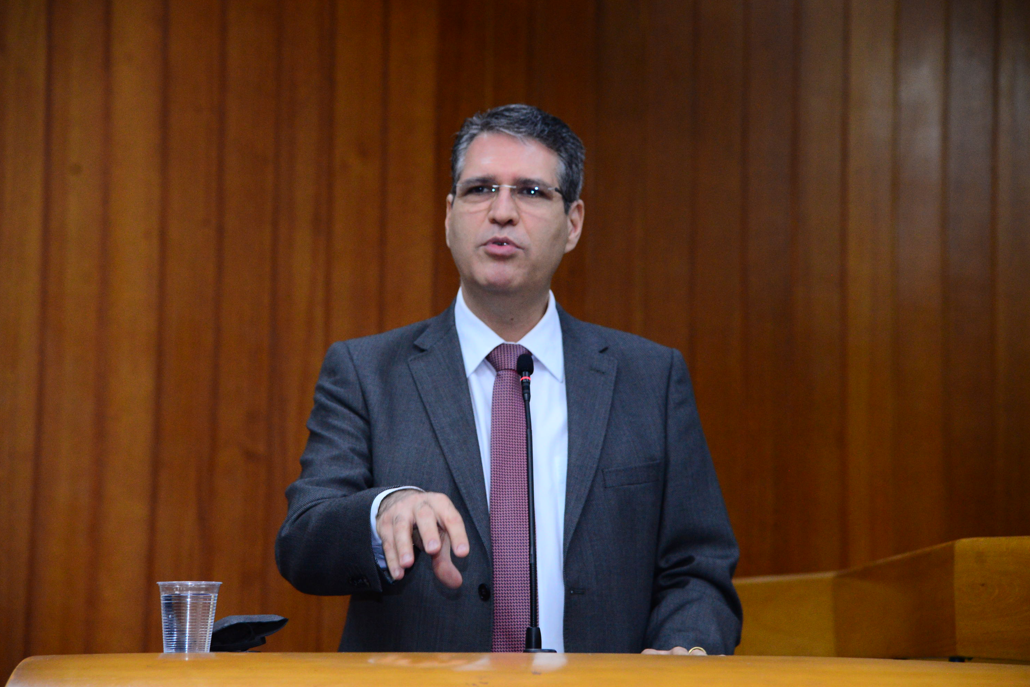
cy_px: 344
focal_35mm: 111
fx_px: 3176
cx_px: 516
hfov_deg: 18.4
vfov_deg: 12.3
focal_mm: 110
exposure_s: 1/125
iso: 3200
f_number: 5
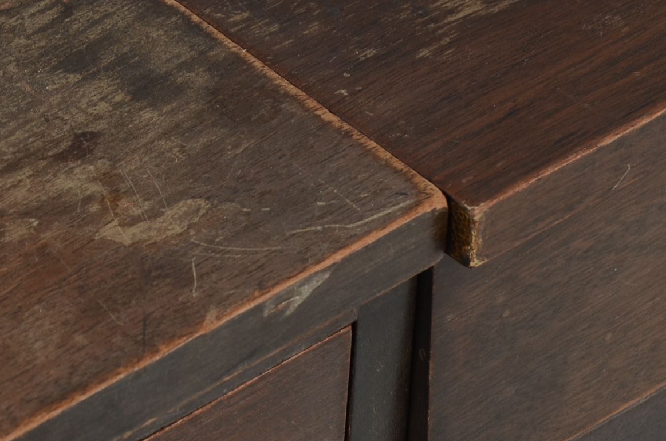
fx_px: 4985
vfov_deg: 5.1
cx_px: 64
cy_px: 96
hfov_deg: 7.6
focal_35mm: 270
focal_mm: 85
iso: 200
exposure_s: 1/80
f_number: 10
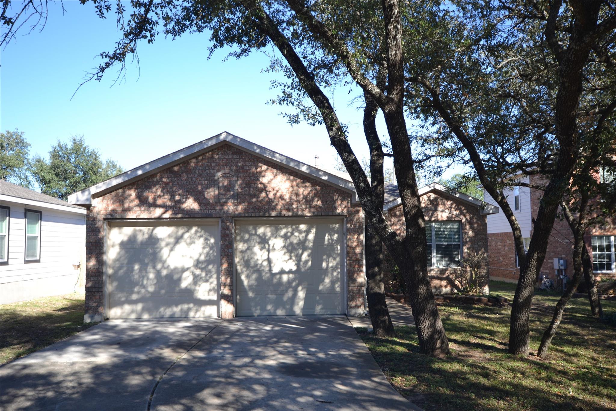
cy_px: 206
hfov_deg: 61.9
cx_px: 308
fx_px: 513
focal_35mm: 30
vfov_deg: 43.6
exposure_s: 1/125
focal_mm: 20
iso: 140
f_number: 5.6
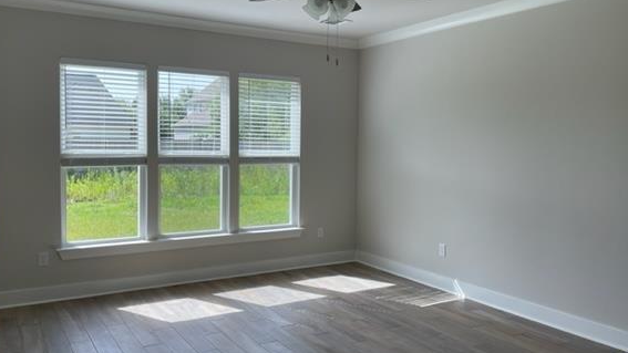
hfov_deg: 61.0
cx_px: 309
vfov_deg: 36.7
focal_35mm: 32
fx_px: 533
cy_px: 172
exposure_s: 1/515
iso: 32
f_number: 1.6
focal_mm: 4.2
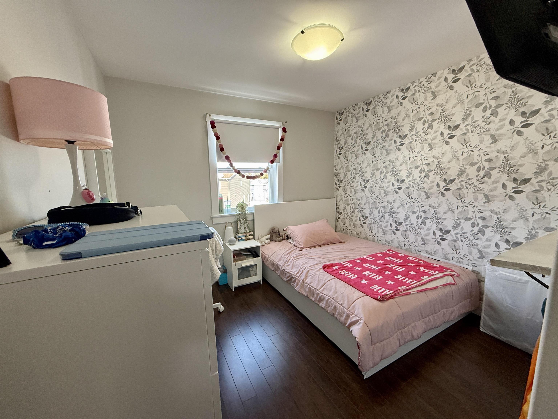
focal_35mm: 14
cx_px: 279
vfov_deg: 85.7
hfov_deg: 102.1
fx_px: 226
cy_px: 210
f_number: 2.2
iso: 200
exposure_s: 1/120
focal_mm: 2.22
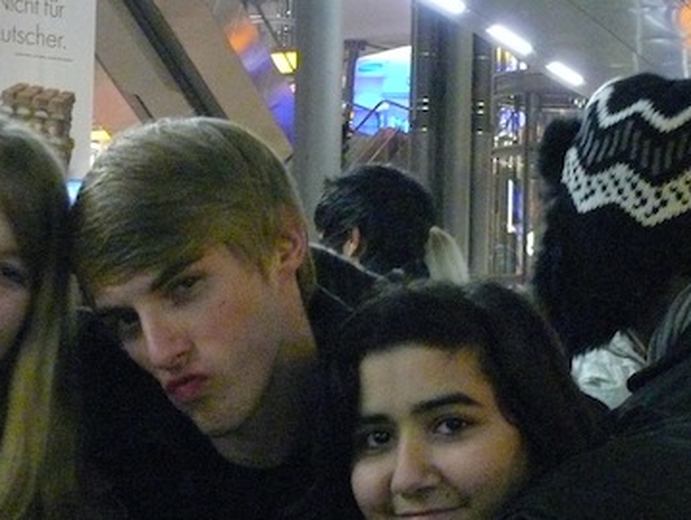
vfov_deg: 17.3
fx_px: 1698
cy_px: 360
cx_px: 246
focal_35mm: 85
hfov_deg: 22.9
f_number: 2.8
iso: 800
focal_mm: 9.2
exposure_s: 1/15
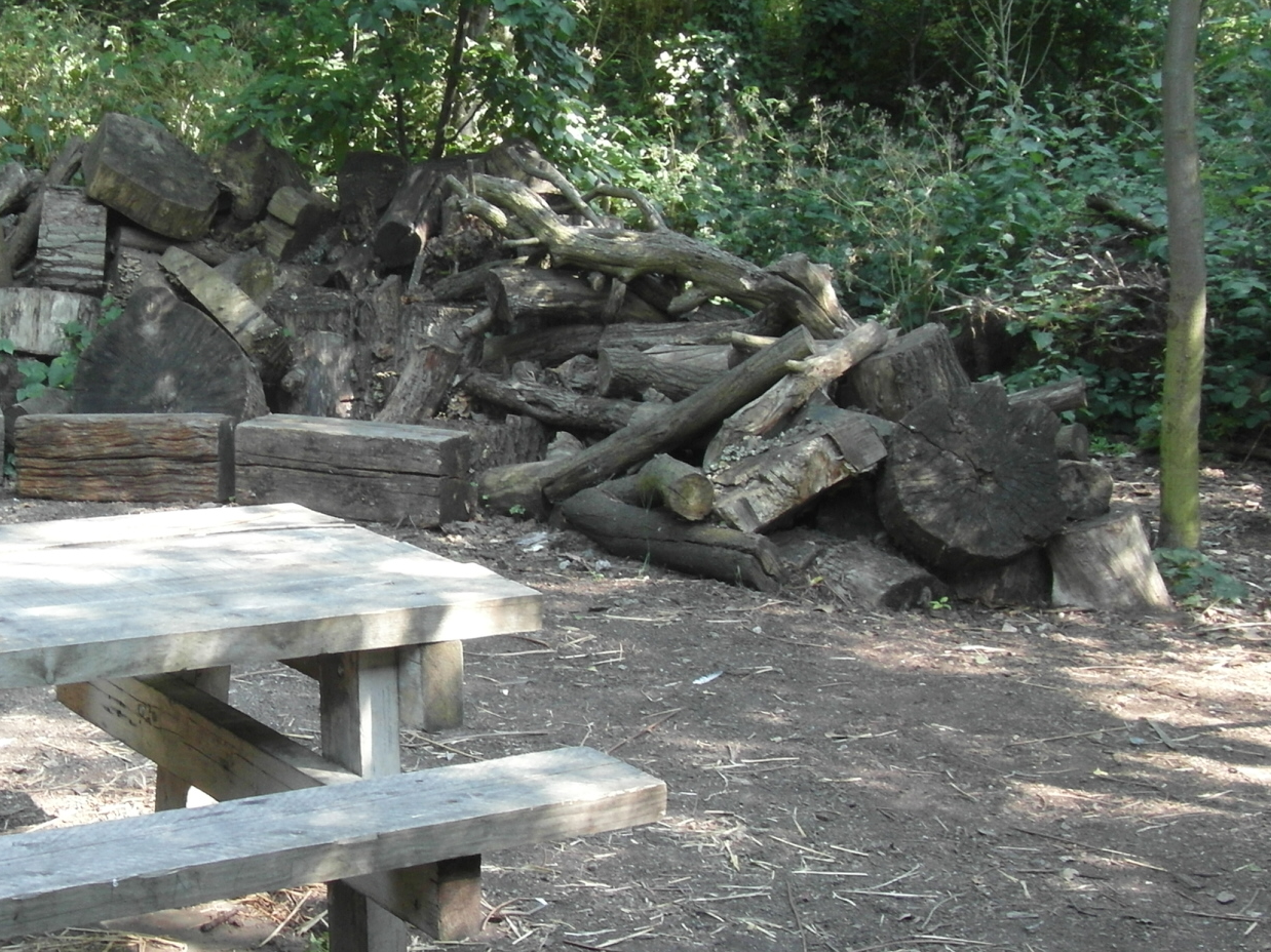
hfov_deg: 28.5
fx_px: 2460
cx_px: 306
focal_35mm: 67
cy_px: 503
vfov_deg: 21.9
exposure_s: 1/30
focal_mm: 5.3
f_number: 3.9
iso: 80
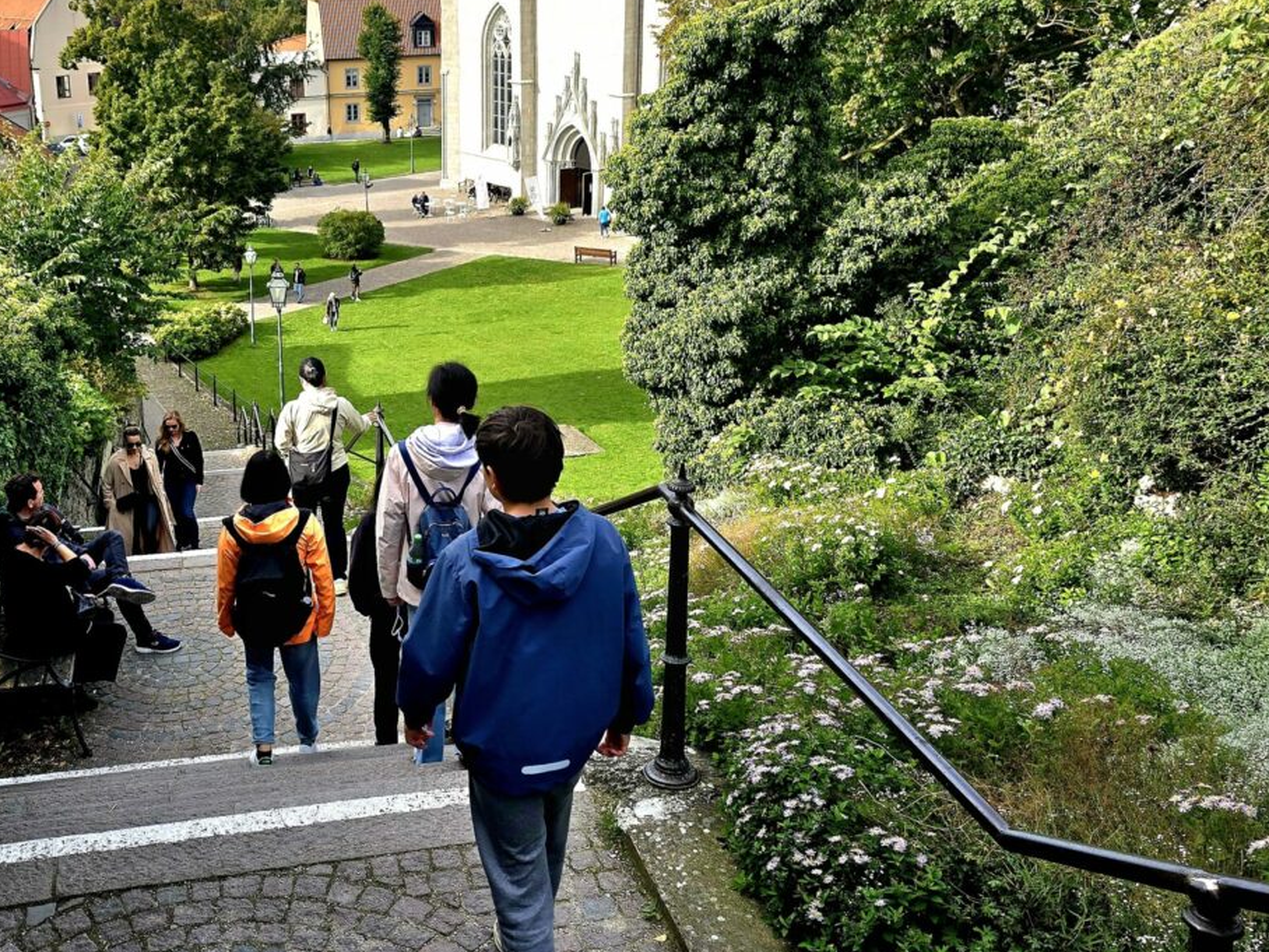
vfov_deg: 37.5
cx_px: 372
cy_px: 361
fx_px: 1393
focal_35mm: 38
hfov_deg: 47.7
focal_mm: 6.3
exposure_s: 1/385
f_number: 1.7
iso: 12
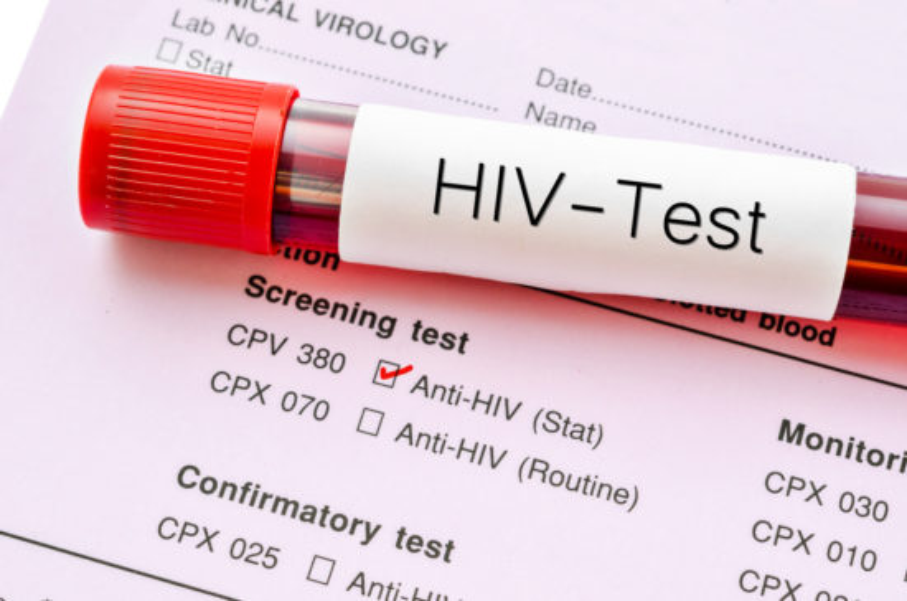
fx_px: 2262
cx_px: 454
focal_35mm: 90
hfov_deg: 22.7
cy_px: 300
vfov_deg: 15.1
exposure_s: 1/4
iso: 125
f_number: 11
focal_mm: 60
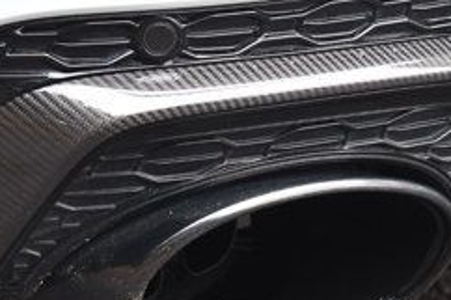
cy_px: 154
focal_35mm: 159
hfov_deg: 12.9
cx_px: 233
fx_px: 1990
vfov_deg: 8.6
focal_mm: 40
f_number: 5
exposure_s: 1/125
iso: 800
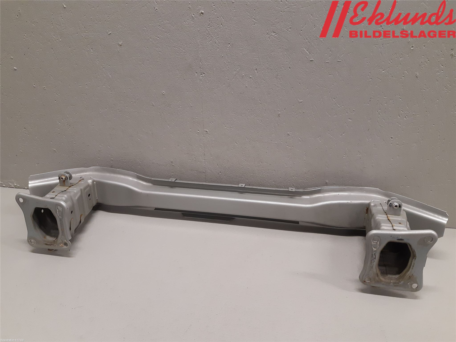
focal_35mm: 26
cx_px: 228
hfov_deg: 67.3
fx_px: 343
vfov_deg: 53.1
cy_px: 171
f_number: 1.7
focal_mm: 3.93
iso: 125
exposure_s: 1/50
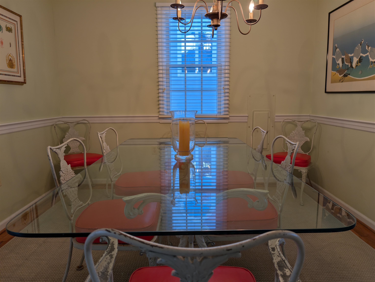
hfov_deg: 71.5
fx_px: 260
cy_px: 141
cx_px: 188
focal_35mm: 24
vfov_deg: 56.9
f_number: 1.68
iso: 26
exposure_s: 1/40
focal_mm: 6.9
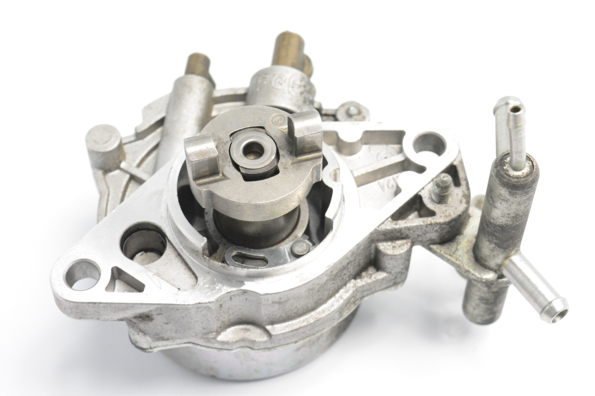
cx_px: 298
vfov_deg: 16.5
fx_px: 1363
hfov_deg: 24.6
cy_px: 198
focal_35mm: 82
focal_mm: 55
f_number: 10
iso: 6400
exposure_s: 1/400
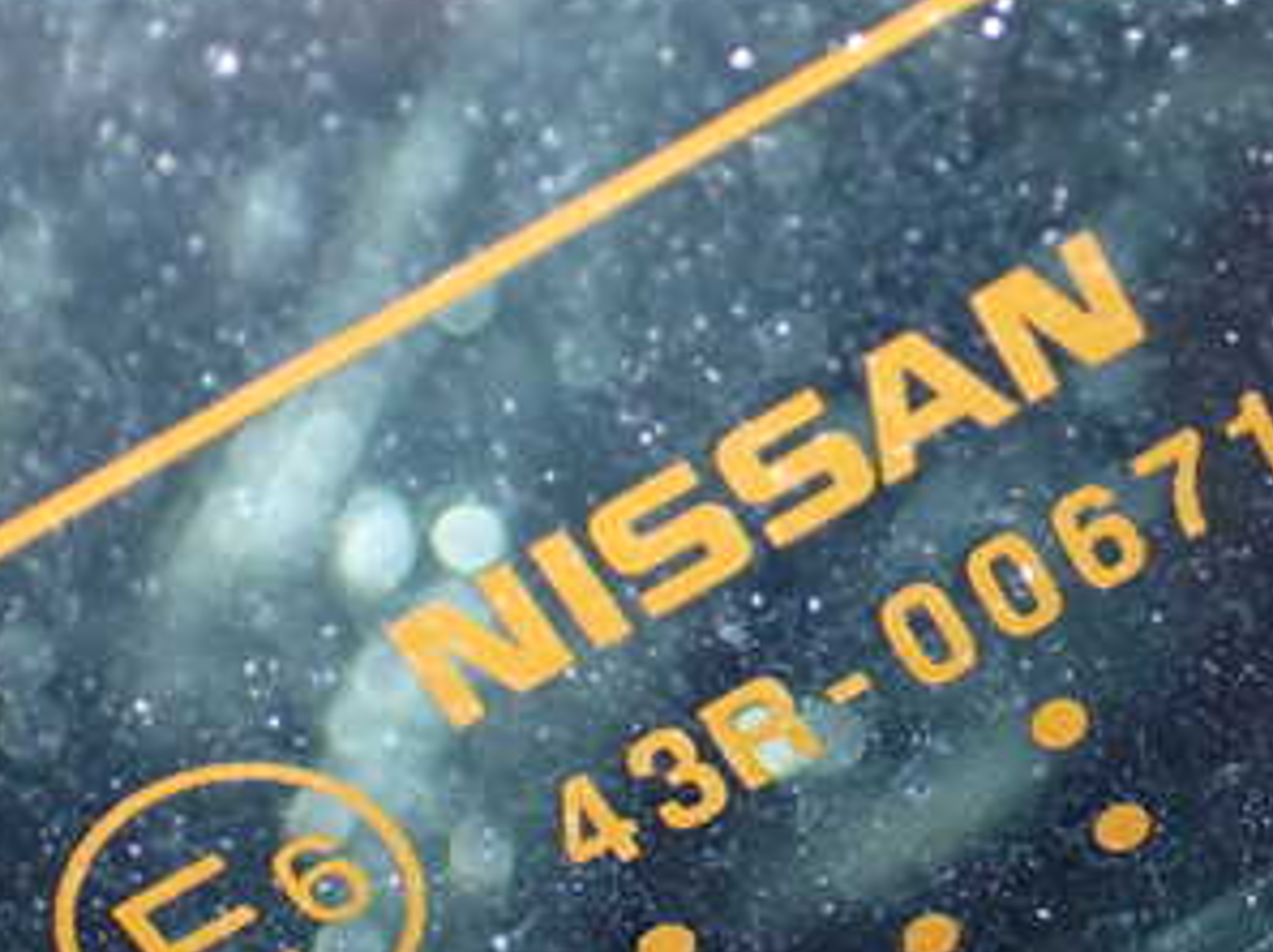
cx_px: 1187
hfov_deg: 21.5
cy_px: 420
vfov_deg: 16.6
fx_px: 3269
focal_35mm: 89
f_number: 9
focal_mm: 7.84
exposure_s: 1/40
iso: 1000
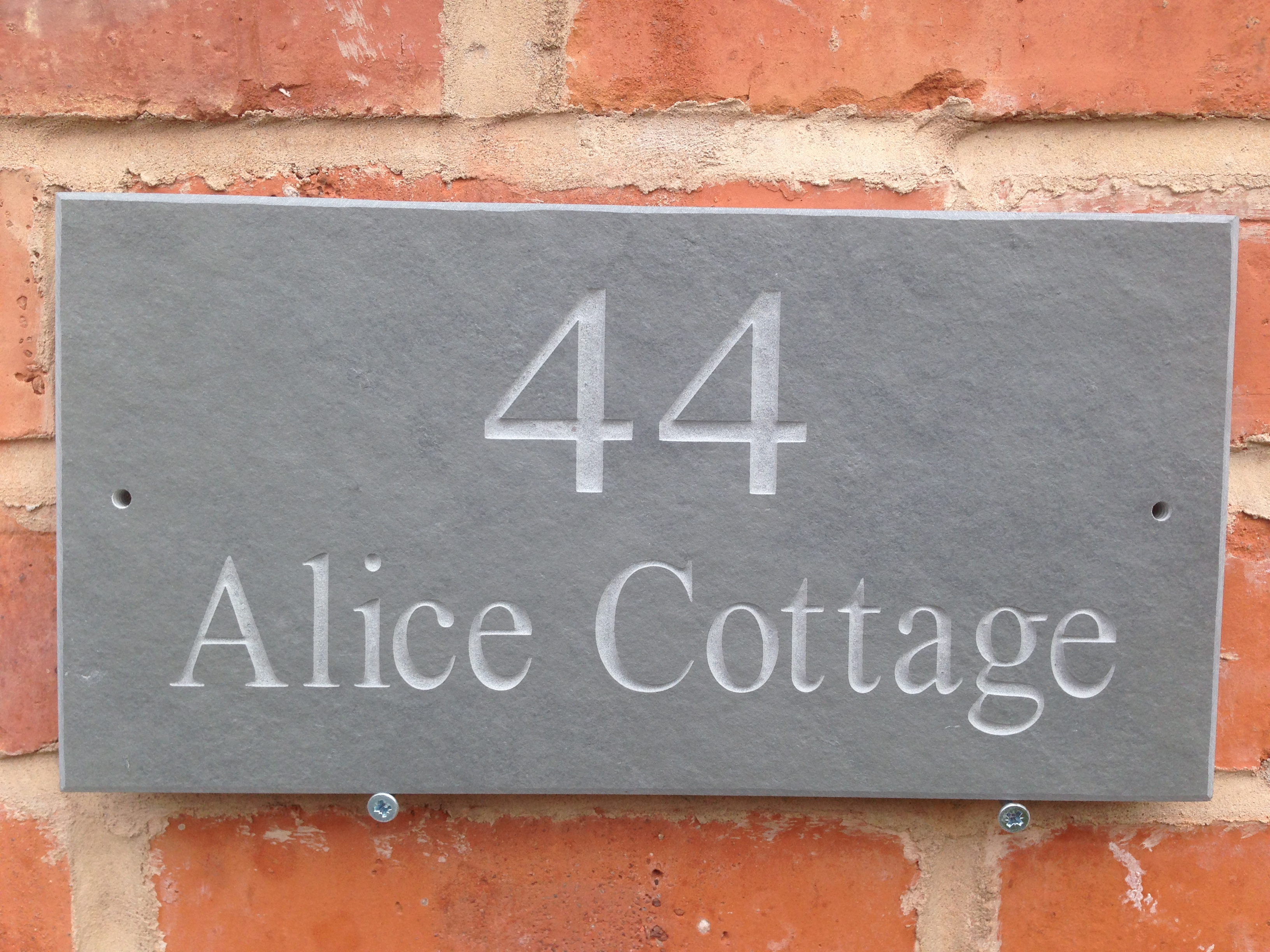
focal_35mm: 33
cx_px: 635
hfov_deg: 55.4
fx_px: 1211
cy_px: 476
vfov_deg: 42.9
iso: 50
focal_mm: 4.12
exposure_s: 1/480
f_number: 2.4
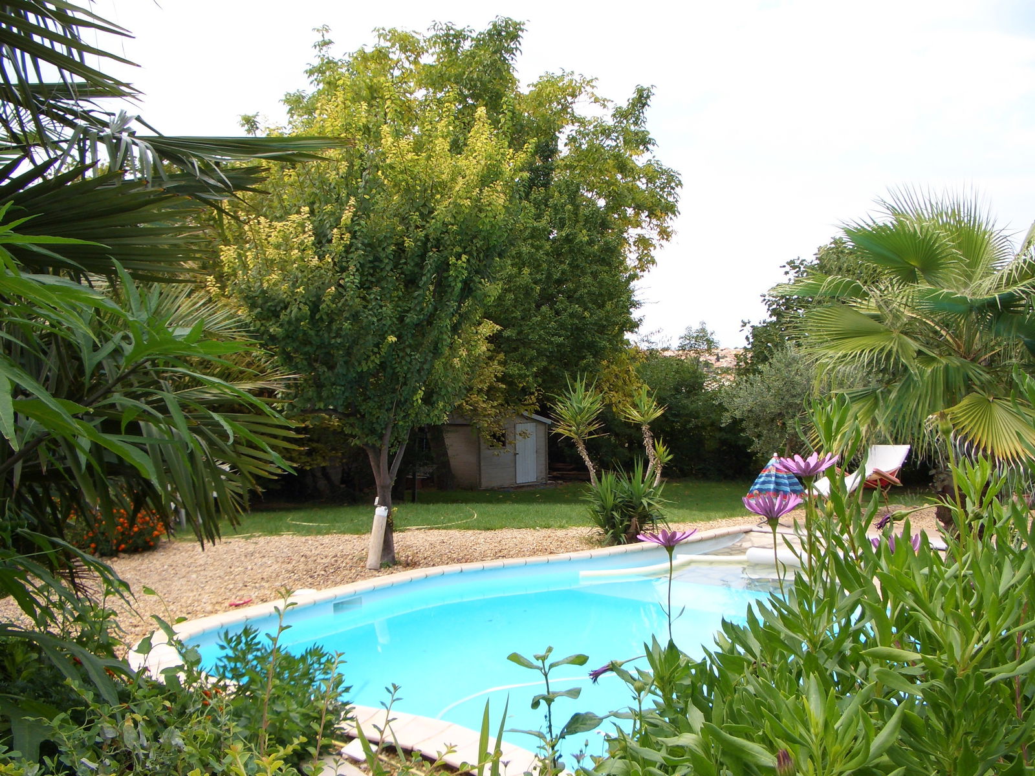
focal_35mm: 35
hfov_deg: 52.6
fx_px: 1046
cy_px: 388
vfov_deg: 40.7
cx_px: 518
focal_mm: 5.8
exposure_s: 1/200
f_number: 4.3
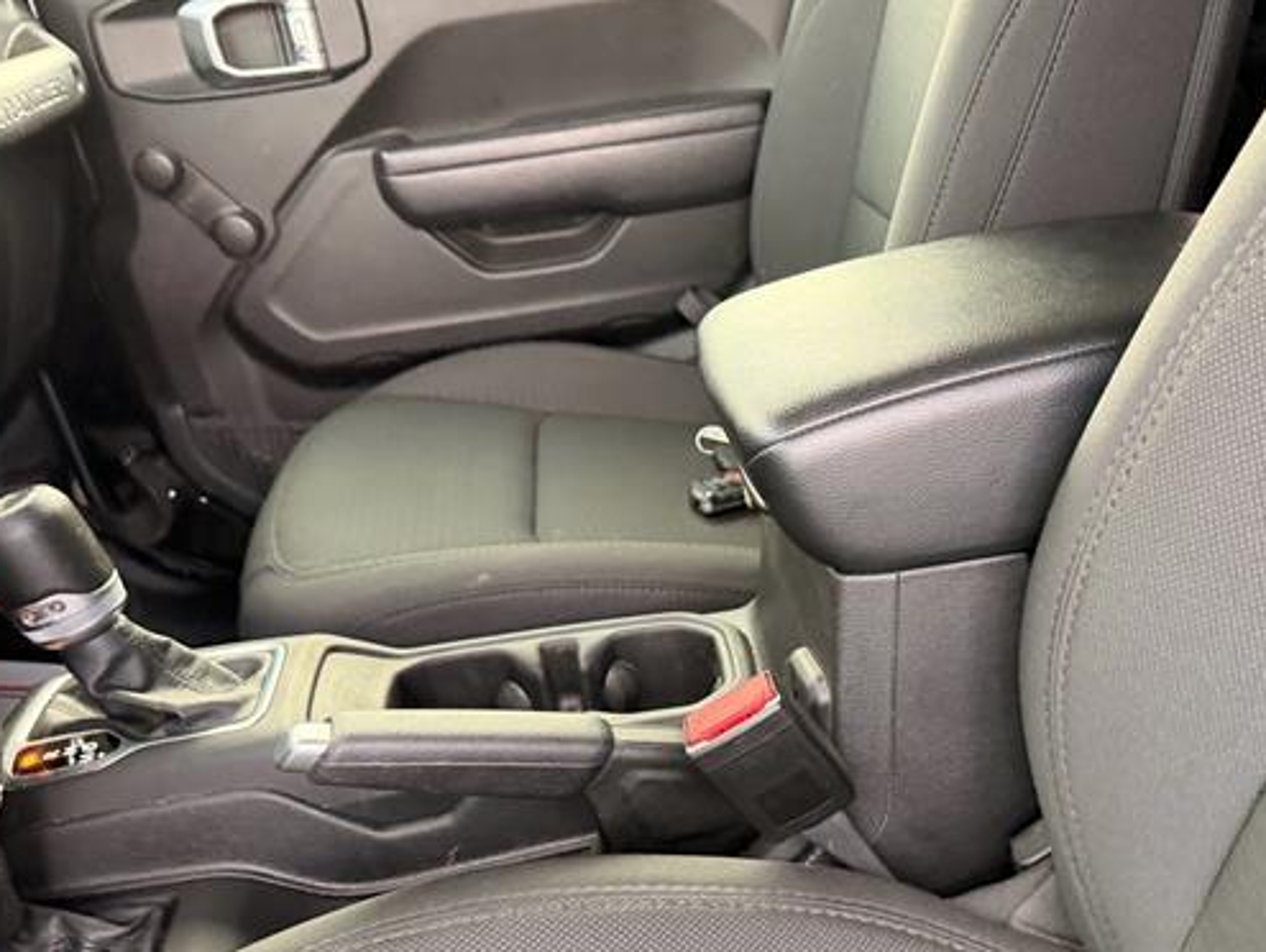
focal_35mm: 31
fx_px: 1135
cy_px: 568
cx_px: 744
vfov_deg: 45.3
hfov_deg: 58.0
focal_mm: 6.76
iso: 250
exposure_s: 1/60
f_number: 1.78
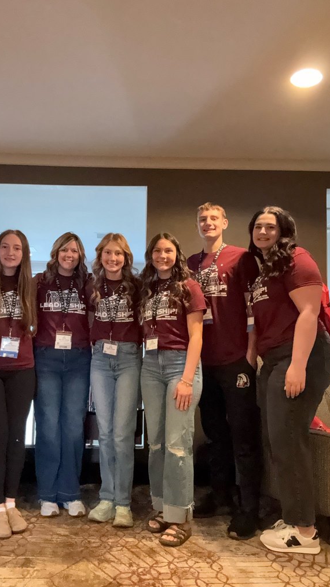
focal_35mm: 33
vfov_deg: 59.5
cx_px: 115
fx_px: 514
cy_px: 296
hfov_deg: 35.3
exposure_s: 1/30
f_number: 1.9
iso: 640
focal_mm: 2.69
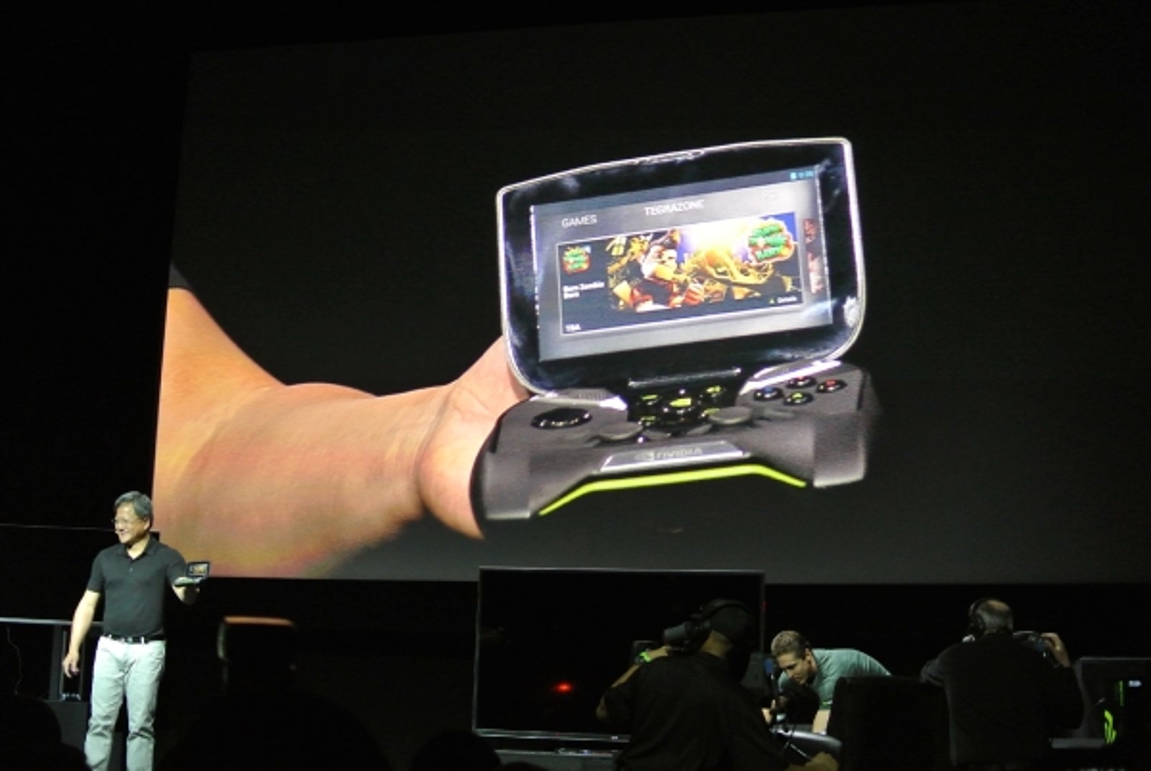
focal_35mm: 49
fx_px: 1569
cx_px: 576
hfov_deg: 40.3
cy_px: 386
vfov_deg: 27.6
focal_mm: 18.5
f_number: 2
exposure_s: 1/250
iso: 800
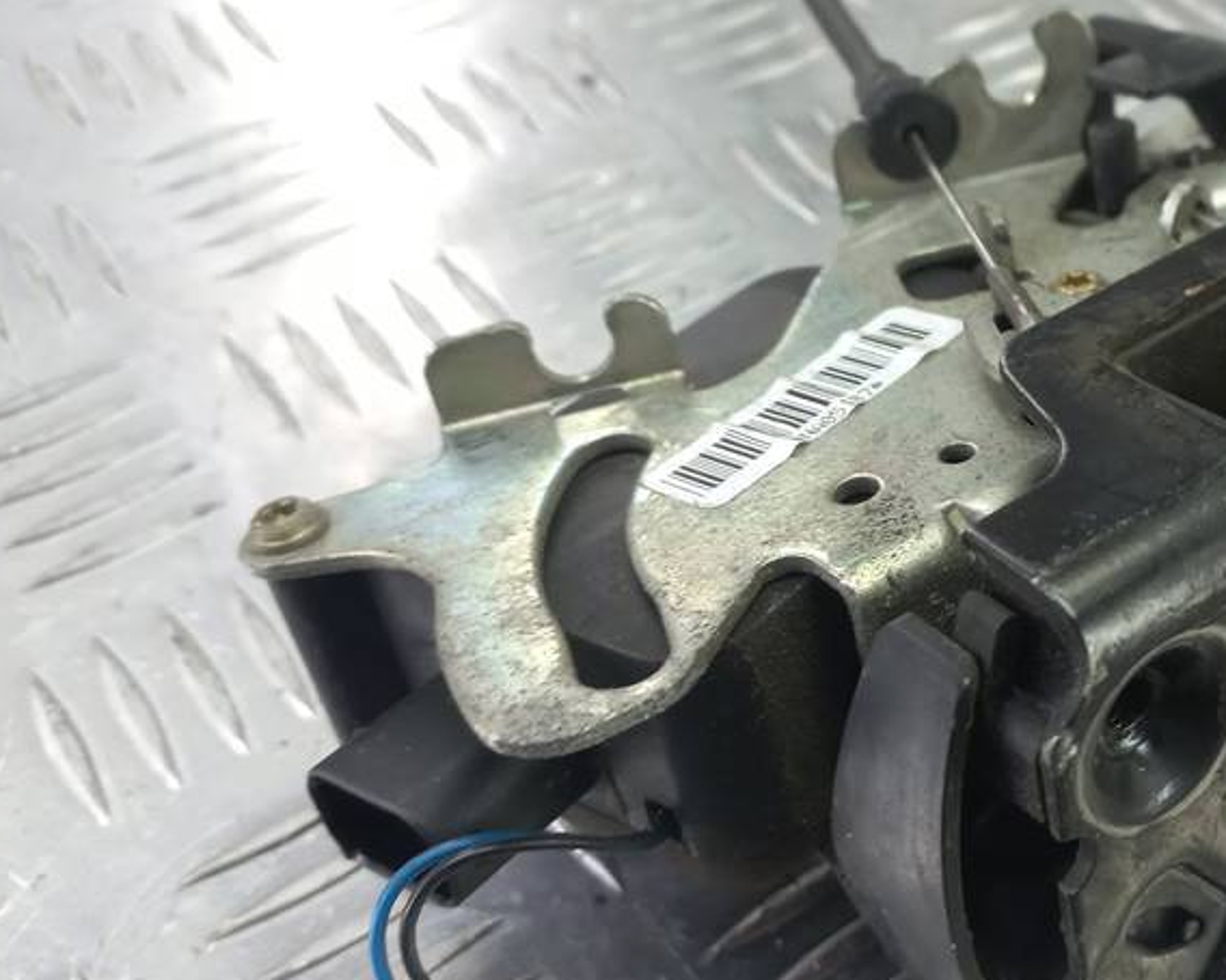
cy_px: 512
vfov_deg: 34.1
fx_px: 1596
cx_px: 1010
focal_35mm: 44
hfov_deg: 40.0
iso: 100
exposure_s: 1/50
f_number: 1.8
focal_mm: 4.6
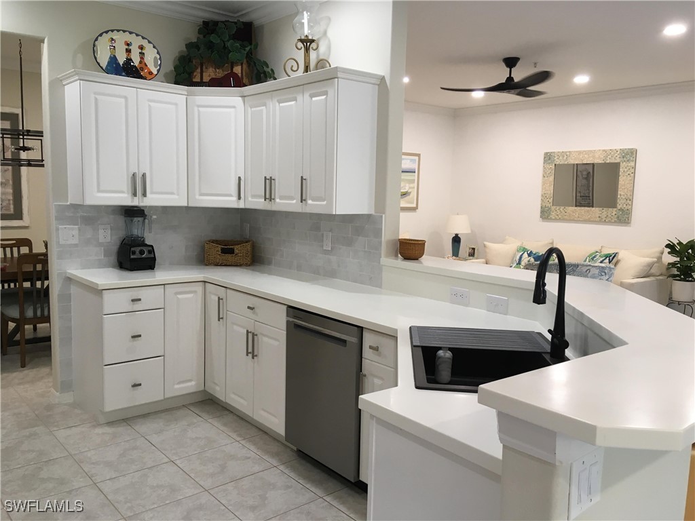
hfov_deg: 61.7
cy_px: 260
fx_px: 582
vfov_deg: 48.2
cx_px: 348
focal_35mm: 29
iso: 64
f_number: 2.2
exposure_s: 1/30
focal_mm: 4.15
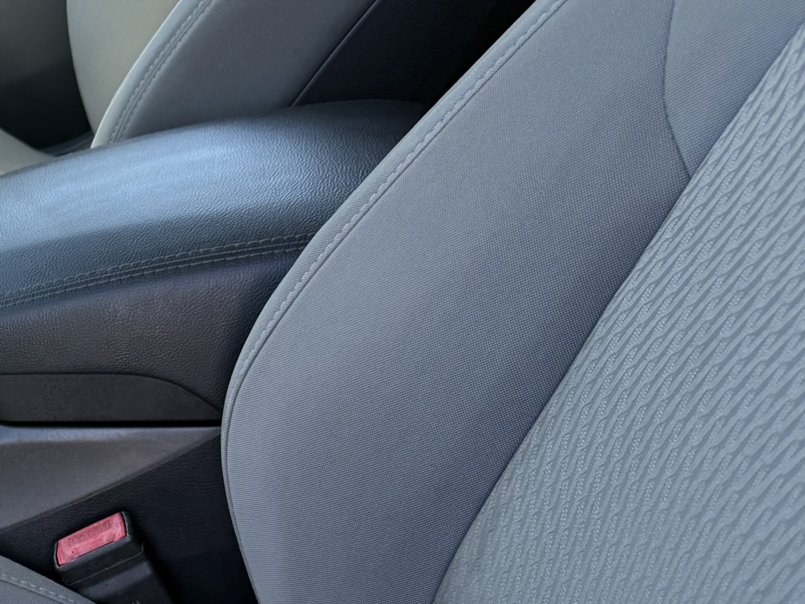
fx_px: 1535
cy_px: 508
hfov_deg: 25.1
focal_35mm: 66
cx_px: -260
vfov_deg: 21.9
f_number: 1.78
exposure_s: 1/321
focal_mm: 6.76
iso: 100
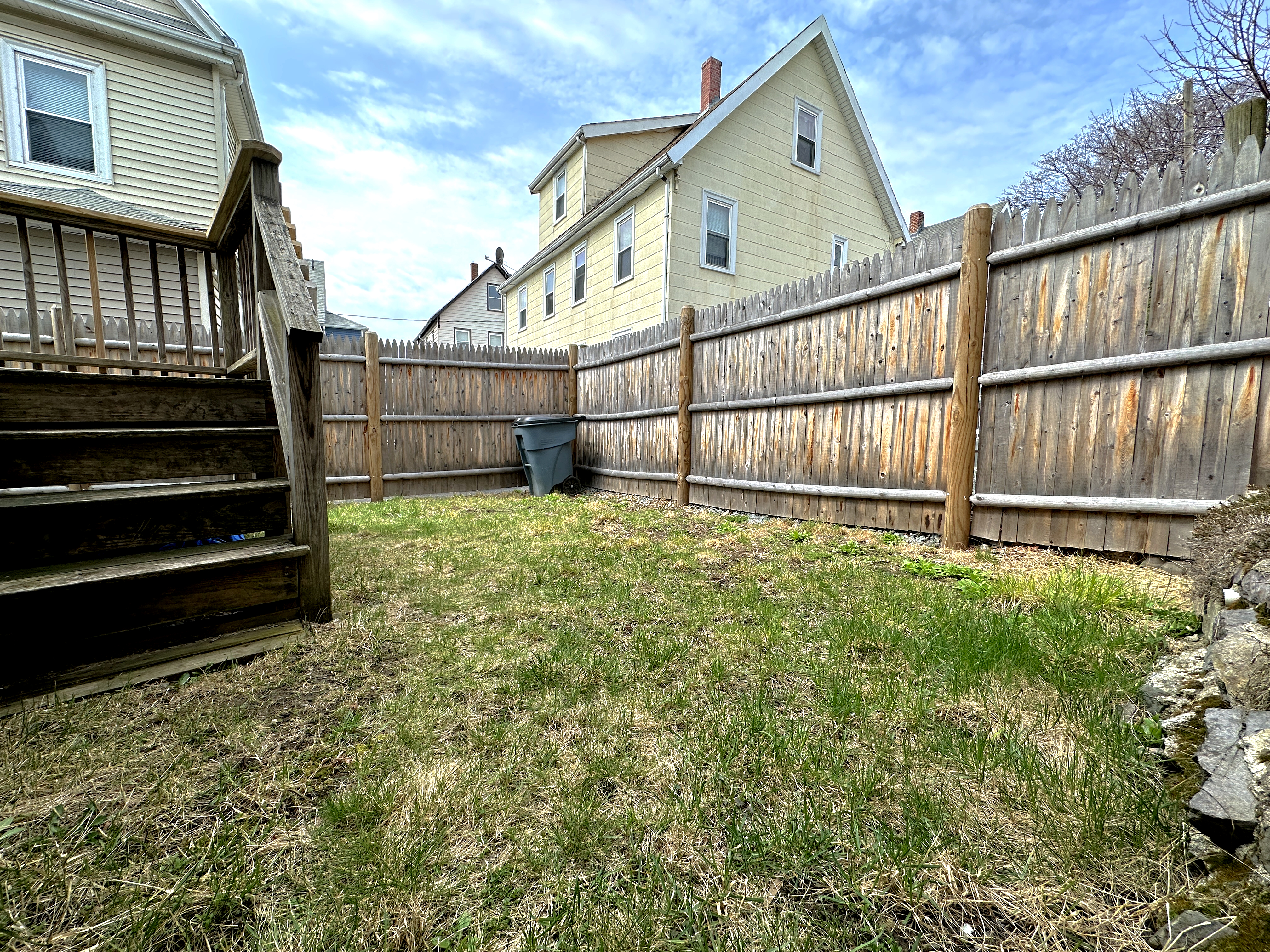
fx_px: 514
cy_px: 476
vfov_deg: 85.7
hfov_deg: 102.1
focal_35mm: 14
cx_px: 635
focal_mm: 2.22
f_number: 2.2
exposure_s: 1/988
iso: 40
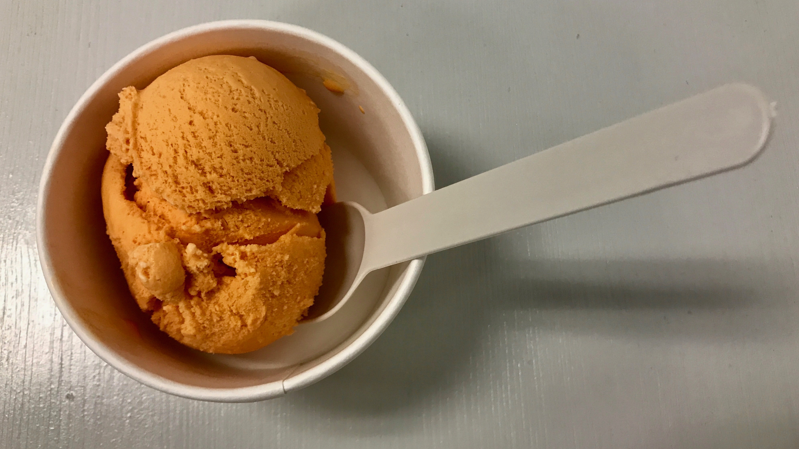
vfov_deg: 37.7
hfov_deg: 62.6
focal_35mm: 31
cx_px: 402
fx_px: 657
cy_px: 196
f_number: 1.8
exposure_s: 1/24
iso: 32
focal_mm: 3.99
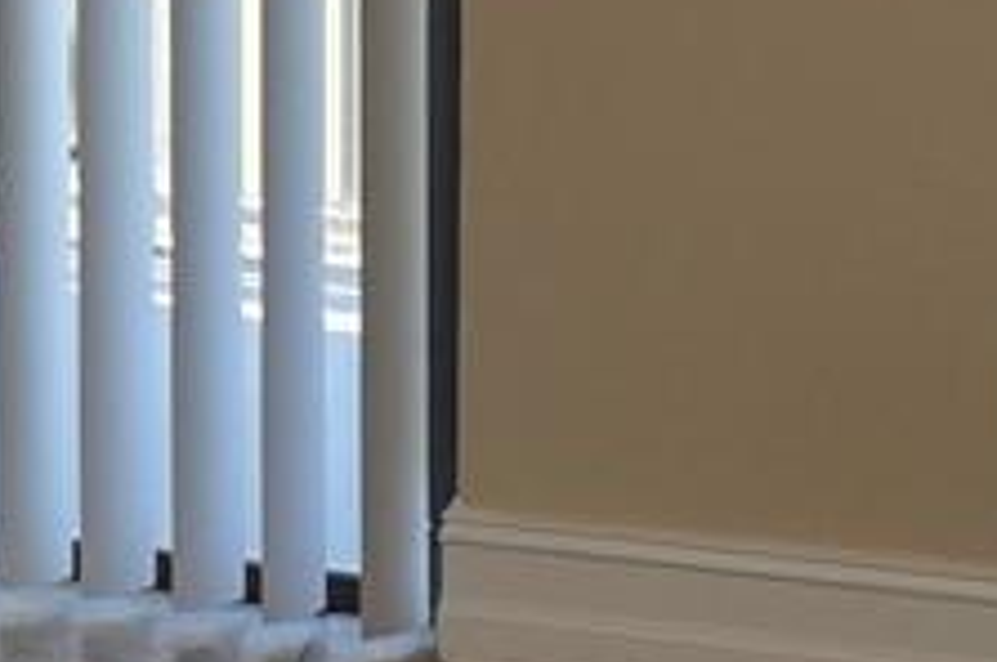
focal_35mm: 172
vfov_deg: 7.7
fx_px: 4757
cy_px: -599
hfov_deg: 10.9
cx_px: -1019
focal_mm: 6.3
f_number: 1.7
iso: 32
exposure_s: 1/180
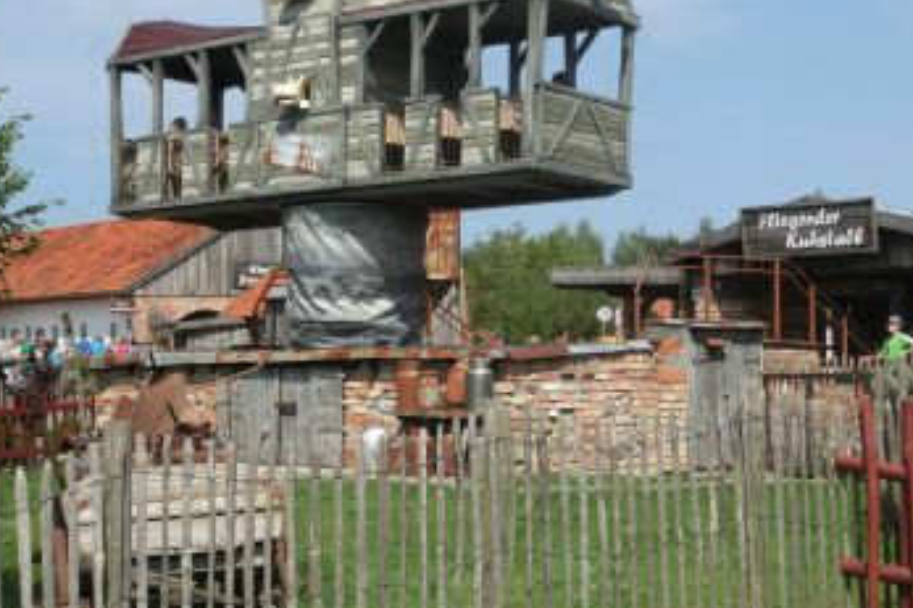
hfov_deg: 28.5
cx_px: 500
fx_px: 1800
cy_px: 282
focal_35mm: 71
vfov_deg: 19.2
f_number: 4.2
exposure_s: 1/800
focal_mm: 8.29
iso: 80
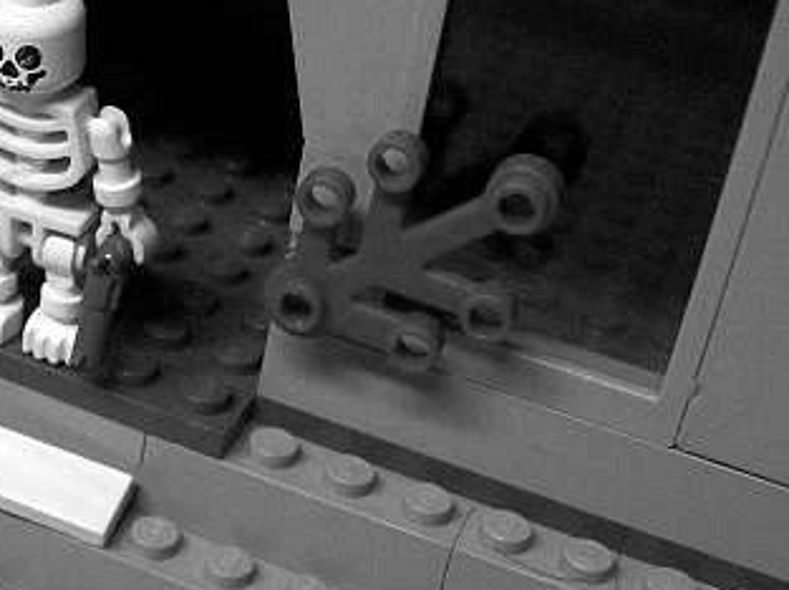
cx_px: 11
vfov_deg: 18.2
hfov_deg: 23.5
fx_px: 1821
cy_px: 105
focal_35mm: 80
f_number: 2.7
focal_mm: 6
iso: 144
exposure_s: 1/60
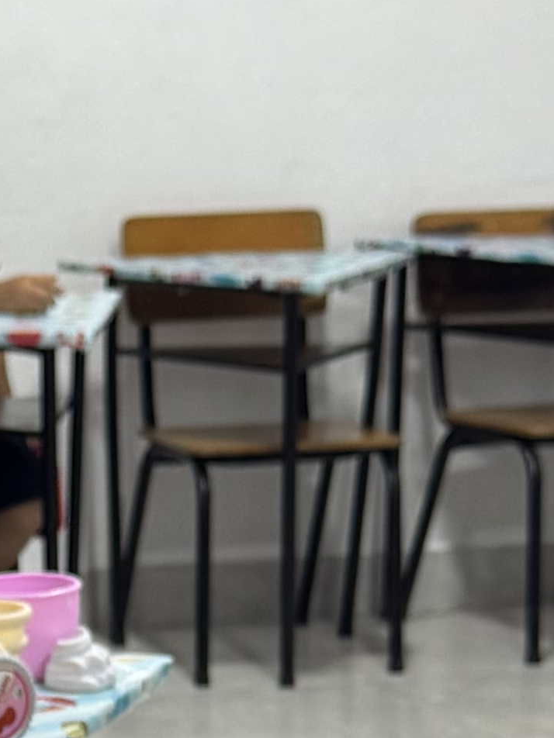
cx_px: -216
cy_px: 895
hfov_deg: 10.0
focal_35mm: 144
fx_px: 3073
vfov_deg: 13.3
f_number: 1.78
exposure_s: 1/60
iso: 160
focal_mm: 6.76
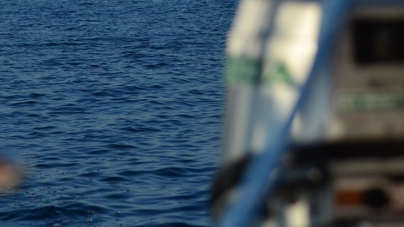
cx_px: 208
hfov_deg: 8.9
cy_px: -8
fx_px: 2603
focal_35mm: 243
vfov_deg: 5.0
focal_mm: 75
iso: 400
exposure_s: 1/8000
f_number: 4.5
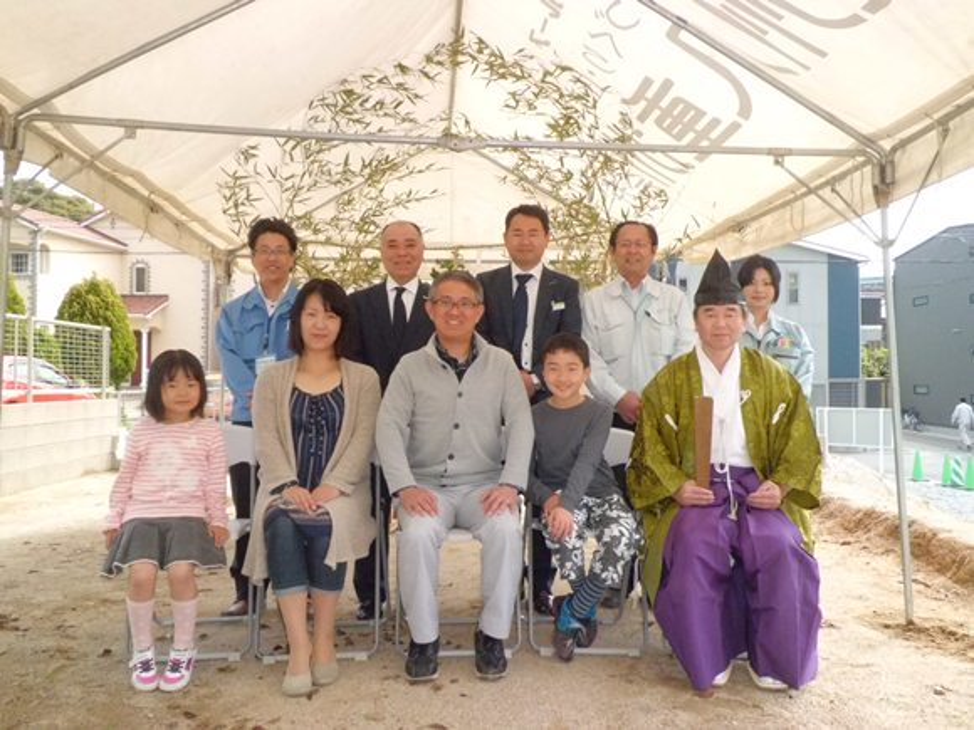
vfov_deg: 45.4
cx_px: 487
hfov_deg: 58.4
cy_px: 365
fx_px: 872
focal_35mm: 31
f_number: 2.9
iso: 200
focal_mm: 5.5
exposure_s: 1/800
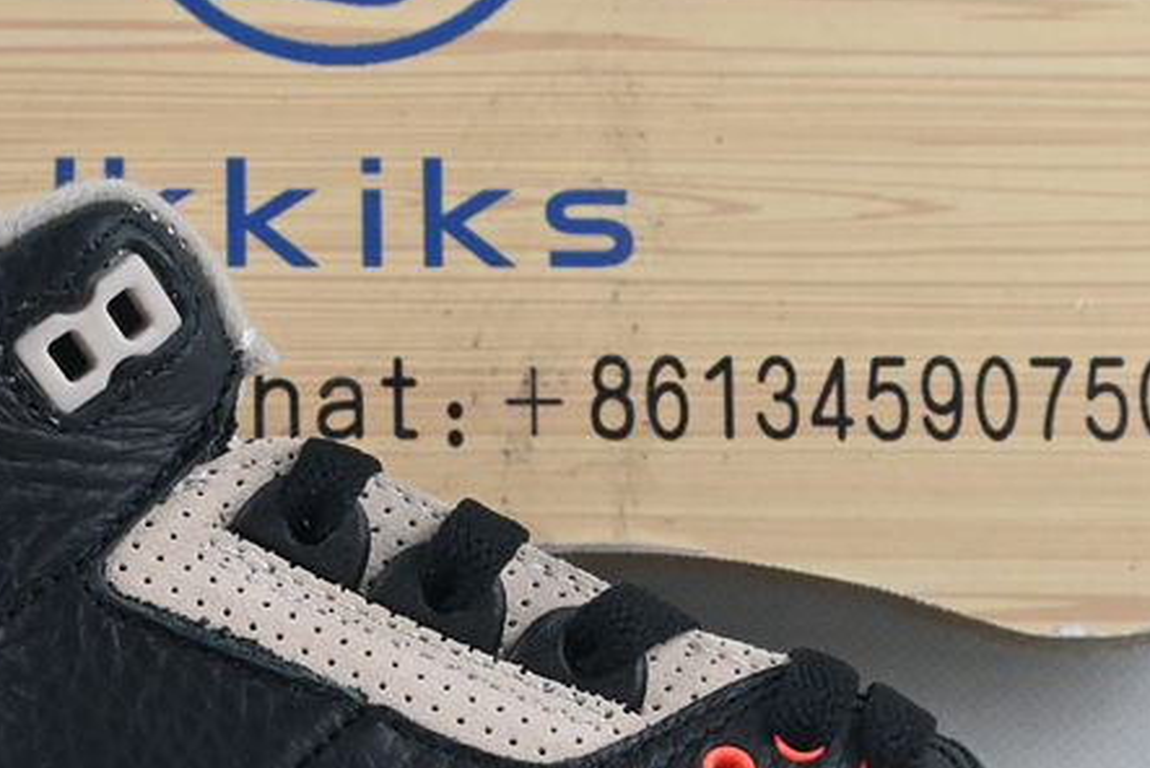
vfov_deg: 9.8
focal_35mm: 138
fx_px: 4411
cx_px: 395
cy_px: 895
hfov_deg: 14.8
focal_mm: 34
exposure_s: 1/160
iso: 1000
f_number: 10
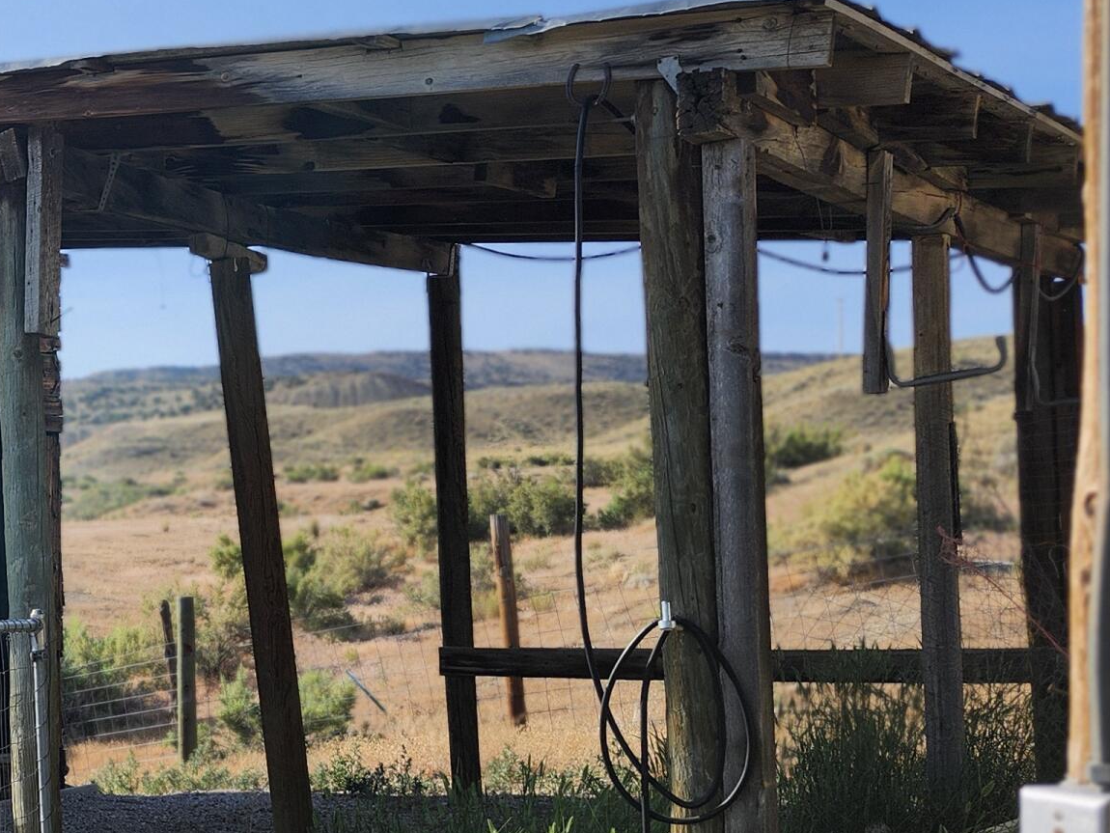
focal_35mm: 60
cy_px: 597
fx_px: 1924
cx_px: -277
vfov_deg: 24.2
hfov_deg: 27.6
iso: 25
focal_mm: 5.54
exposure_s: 1/1829
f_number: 1.8
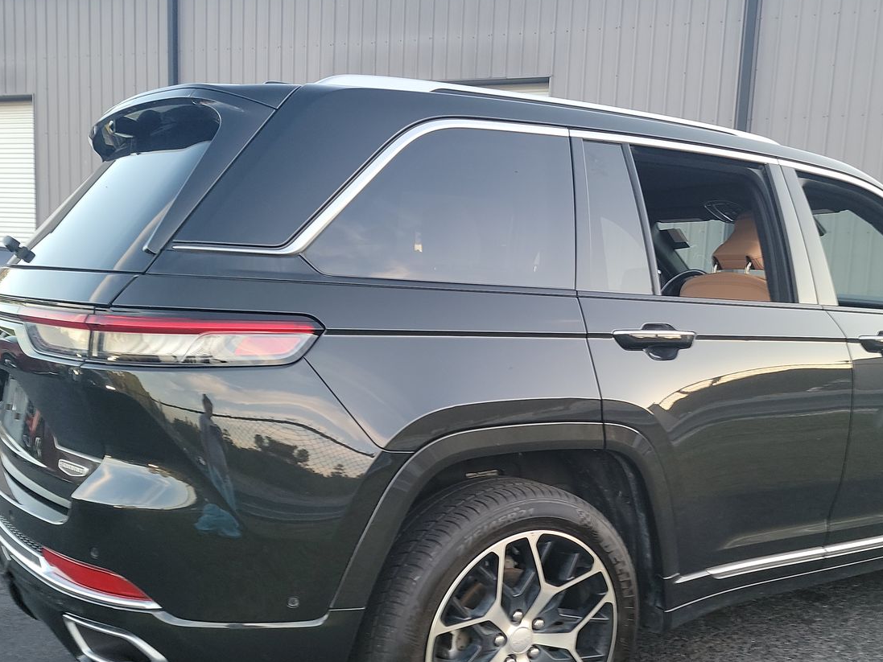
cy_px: 458
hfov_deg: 52.1
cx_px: 551
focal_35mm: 35
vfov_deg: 40.0
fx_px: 893
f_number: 1.8
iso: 122
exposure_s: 1/59
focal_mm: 6.7
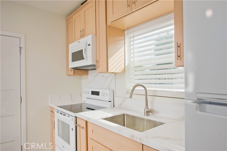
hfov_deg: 73.7
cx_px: 114
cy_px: 76
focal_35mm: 24
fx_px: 151
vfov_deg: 53.2
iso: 400
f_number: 5.6
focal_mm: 24
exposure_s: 1/640
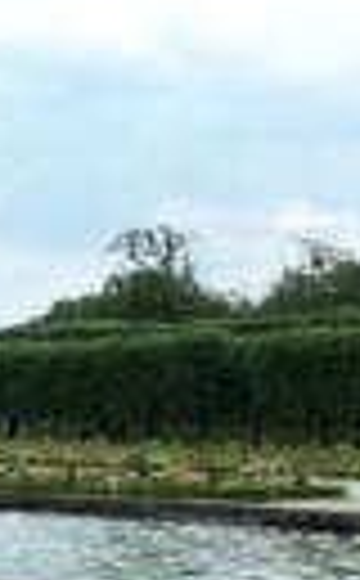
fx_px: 1500
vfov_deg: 21.1
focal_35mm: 95
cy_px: 582
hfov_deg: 12.3
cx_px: -338
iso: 200
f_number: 3.3
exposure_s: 1/1000
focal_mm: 8.8
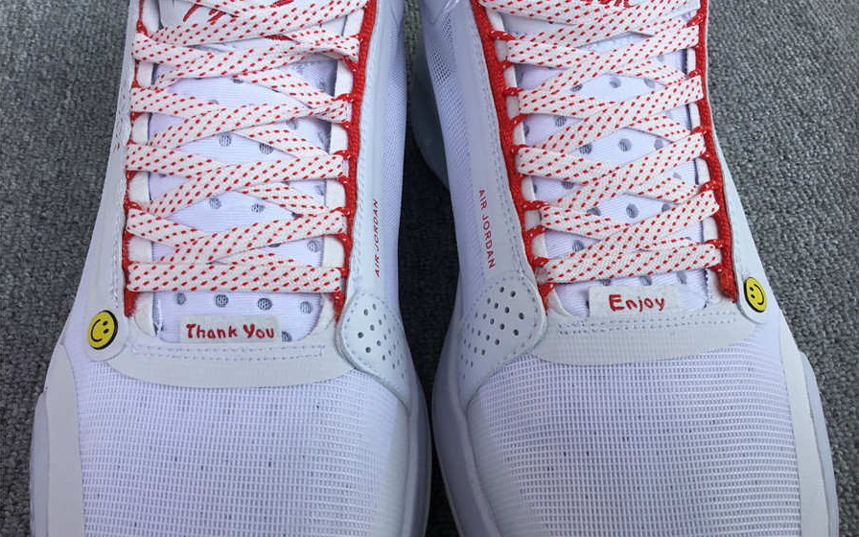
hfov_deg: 58.1
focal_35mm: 33
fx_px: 773
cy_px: 256
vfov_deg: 38.3
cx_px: 429
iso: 25
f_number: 2.4
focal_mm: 3.3
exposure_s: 1/476
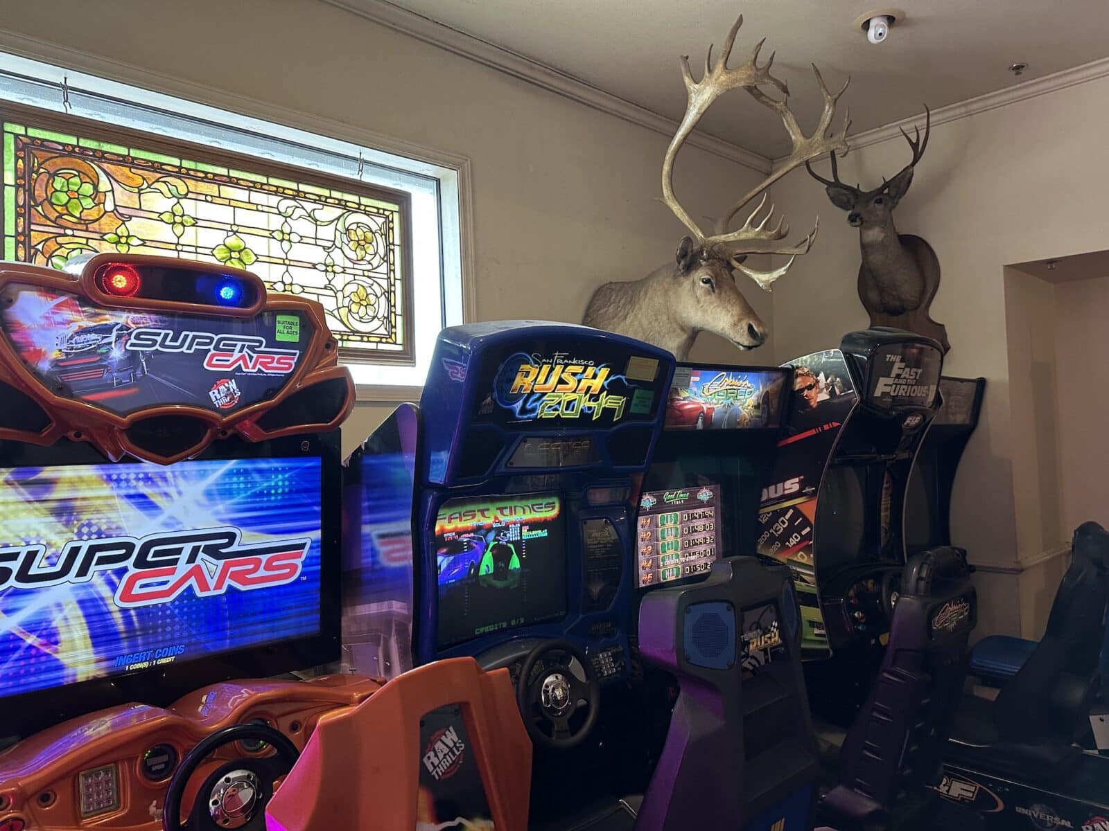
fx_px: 769
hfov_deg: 71.6
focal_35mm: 24
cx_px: 554
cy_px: 416
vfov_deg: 56.8
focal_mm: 6.86
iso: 200
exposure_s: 1/61
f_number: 1.78
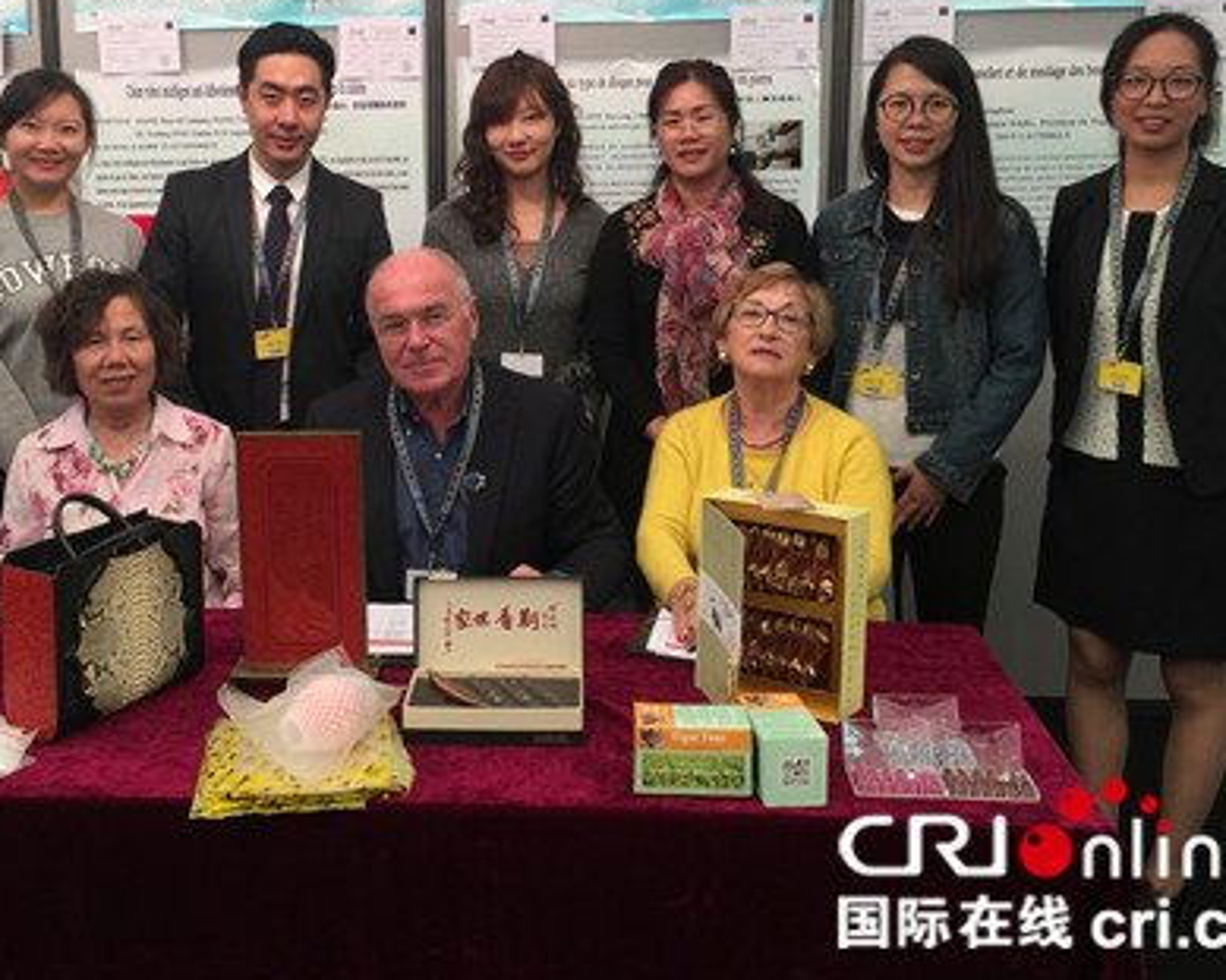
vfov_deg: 37.1
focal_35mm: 40
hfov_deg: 45.5
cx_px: 482
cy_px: 378
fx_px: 1451
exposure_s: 1/17
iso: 40
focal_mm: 4.15
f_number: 2.2
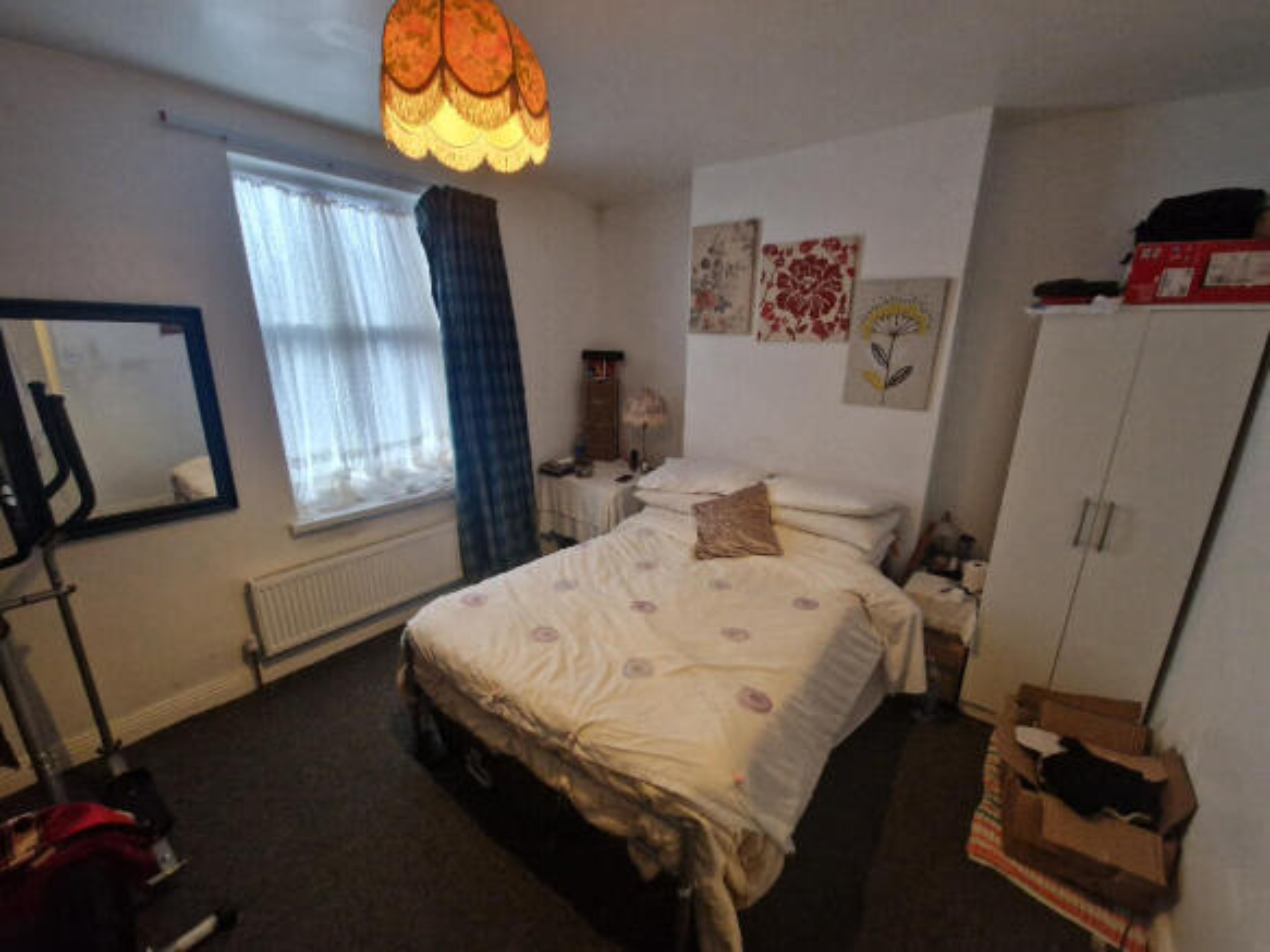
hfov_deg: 106.2
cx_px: 635
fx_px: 477
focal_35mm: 13
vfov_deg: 89.9
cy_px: 476
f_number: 2.2
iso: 400
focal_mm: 2.2
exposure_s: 1/50
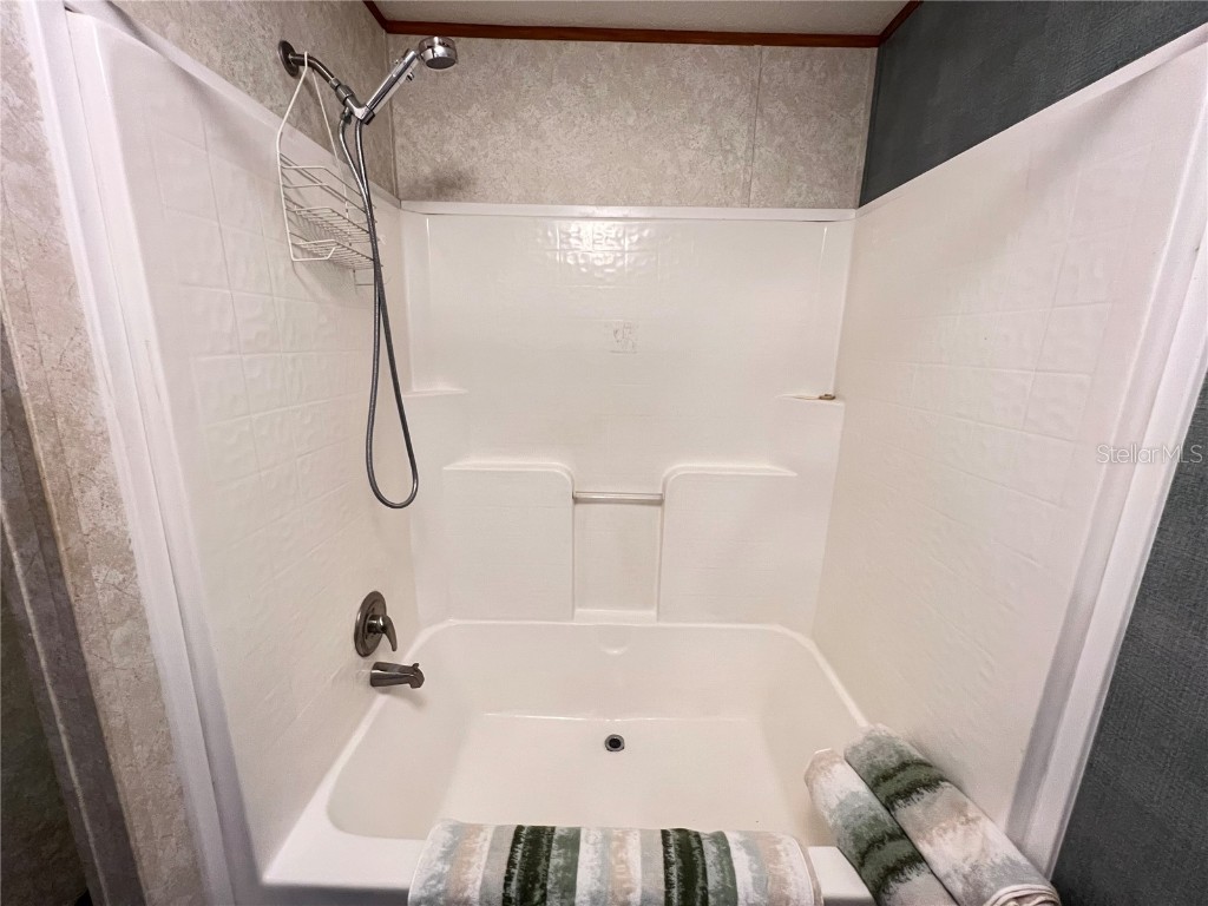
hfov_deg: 106.2
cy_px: 453
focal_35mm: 13
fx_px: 454
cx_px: 604
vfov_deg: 89.9
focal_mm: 1.57
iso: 500
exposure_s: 1/60
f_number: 1.8
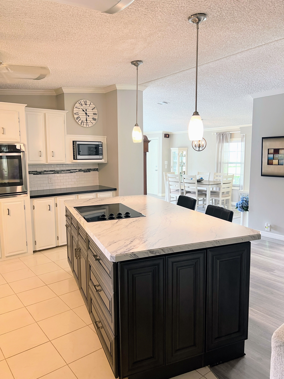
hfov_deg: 53.1
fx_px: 284
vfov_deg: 67.3
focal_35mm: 26
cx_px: 142
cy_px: 190
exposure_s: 1/60
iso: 80
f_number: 1.5
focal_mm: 5.7
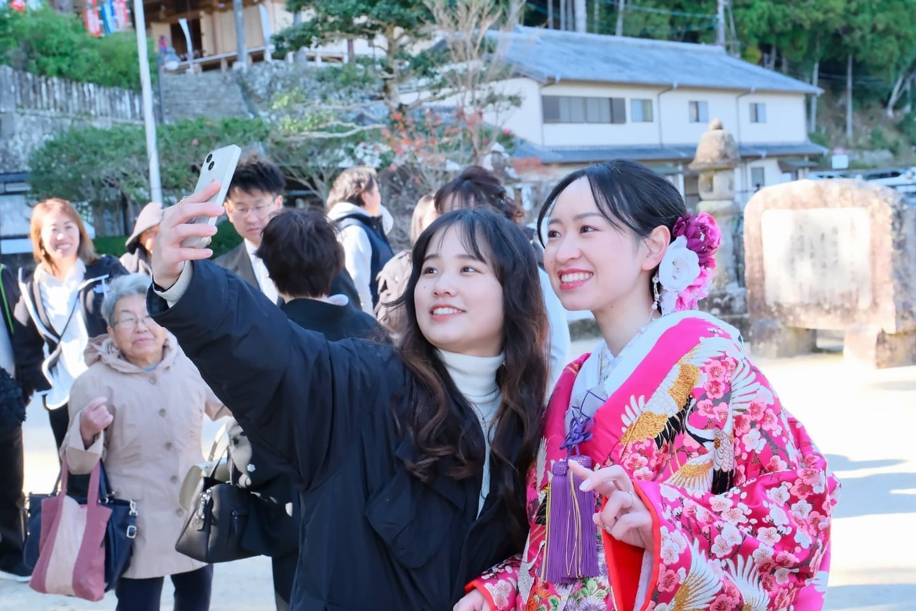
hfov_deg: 41.1
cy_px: 306
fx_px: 1221
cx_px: 458
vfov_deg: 28.1
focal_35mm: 48
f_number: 7.1
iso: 1600
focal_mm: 32
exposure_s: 1/160
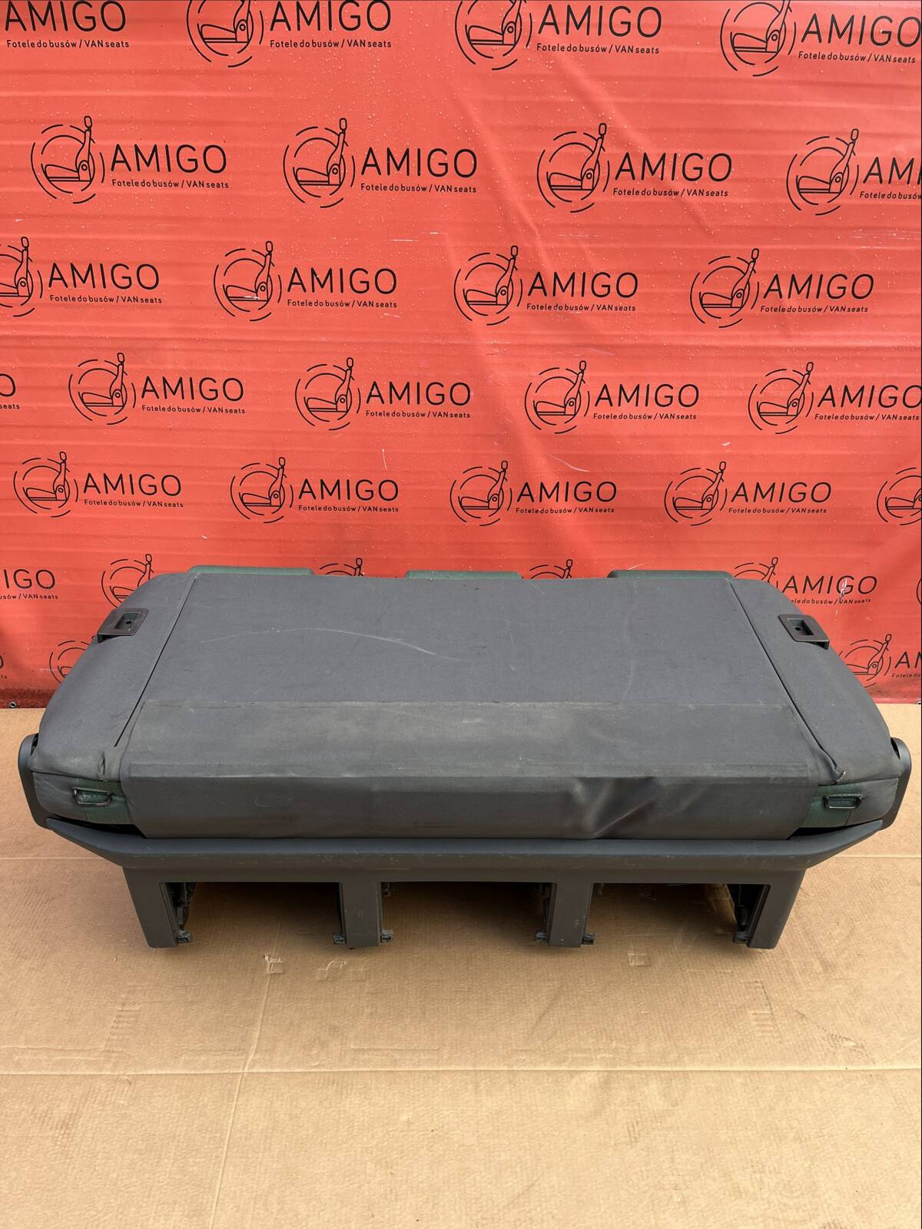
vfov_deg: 67.3
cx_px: 461
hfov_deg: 53.1
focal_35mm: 26
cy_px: 614
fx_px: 923
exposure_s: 1/124
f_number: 1.6
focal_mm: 5.1
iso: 32
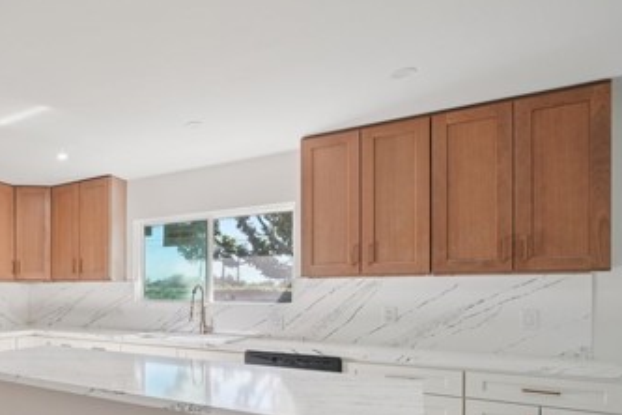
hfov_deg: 58.8
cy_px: 286
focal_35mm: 25
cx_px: 41
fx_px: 432
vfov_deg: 50.1
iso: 320
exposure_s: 1/30
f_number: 8
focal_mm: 13
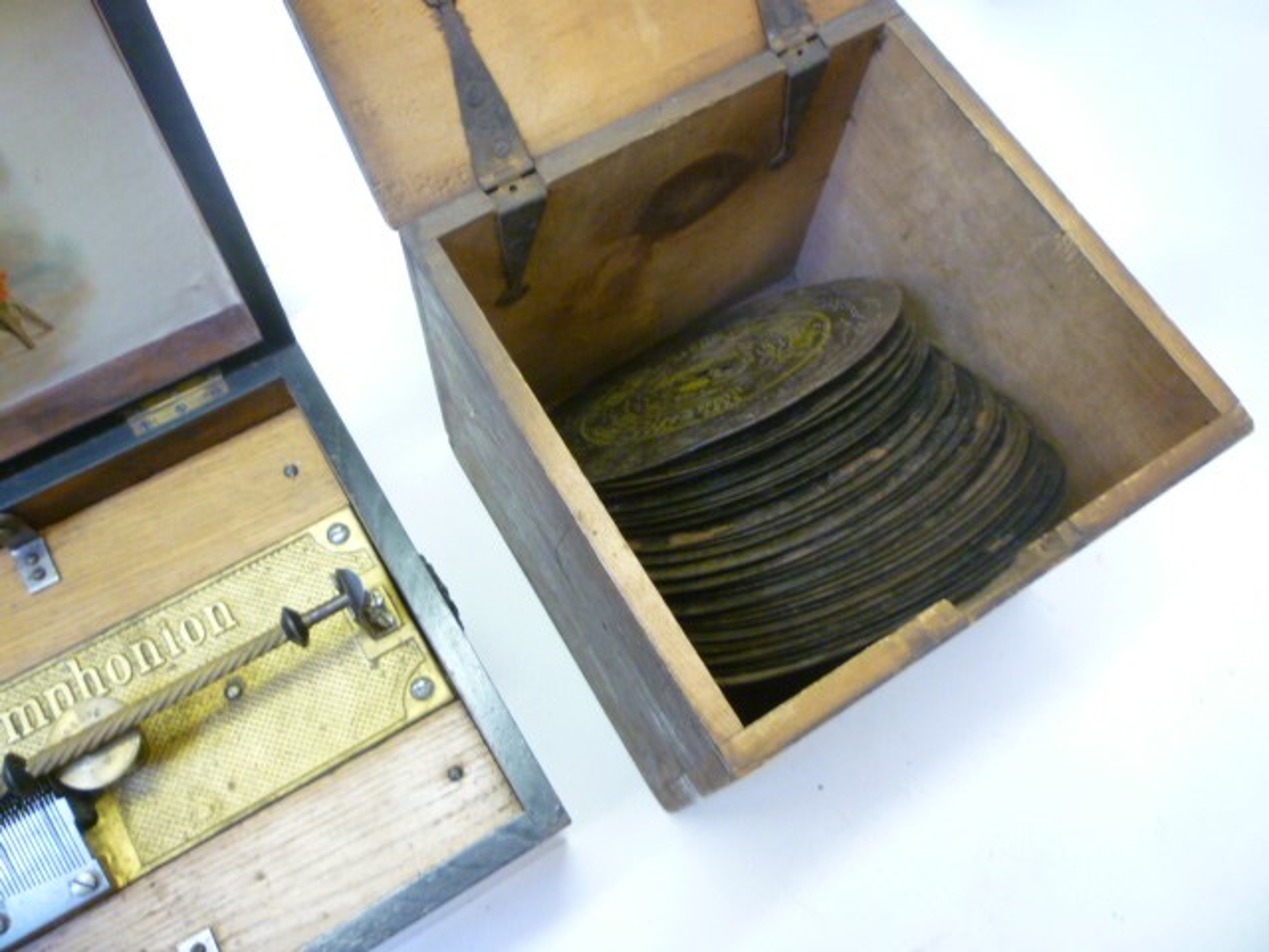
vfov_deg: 48.2
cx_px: 634
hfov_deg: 61.7
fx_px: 1063
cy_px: 476
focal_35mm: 29
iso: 400
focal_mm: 5.2
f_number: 3.3
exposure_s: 1/20
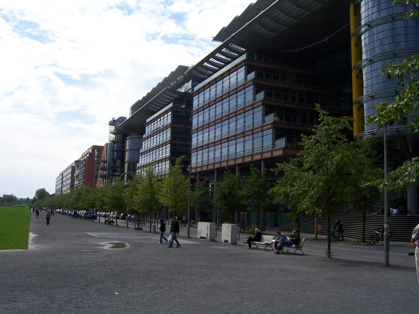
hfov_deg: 51.4
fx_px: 436
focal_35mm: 36
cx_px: 210
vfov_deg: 39.7
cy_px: 157
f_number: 4.8
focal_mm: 6
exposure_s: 1/750
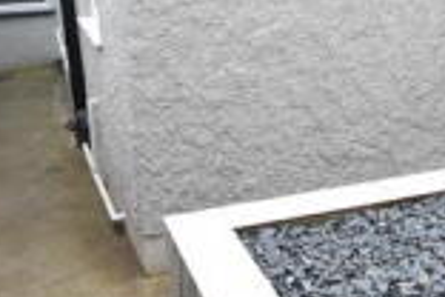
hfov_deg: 31.3
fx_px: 779
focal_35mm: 63
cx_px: 341
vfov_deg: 21.4
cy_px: 67
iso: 400
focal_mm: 10
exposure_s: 1/200
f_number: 7.1
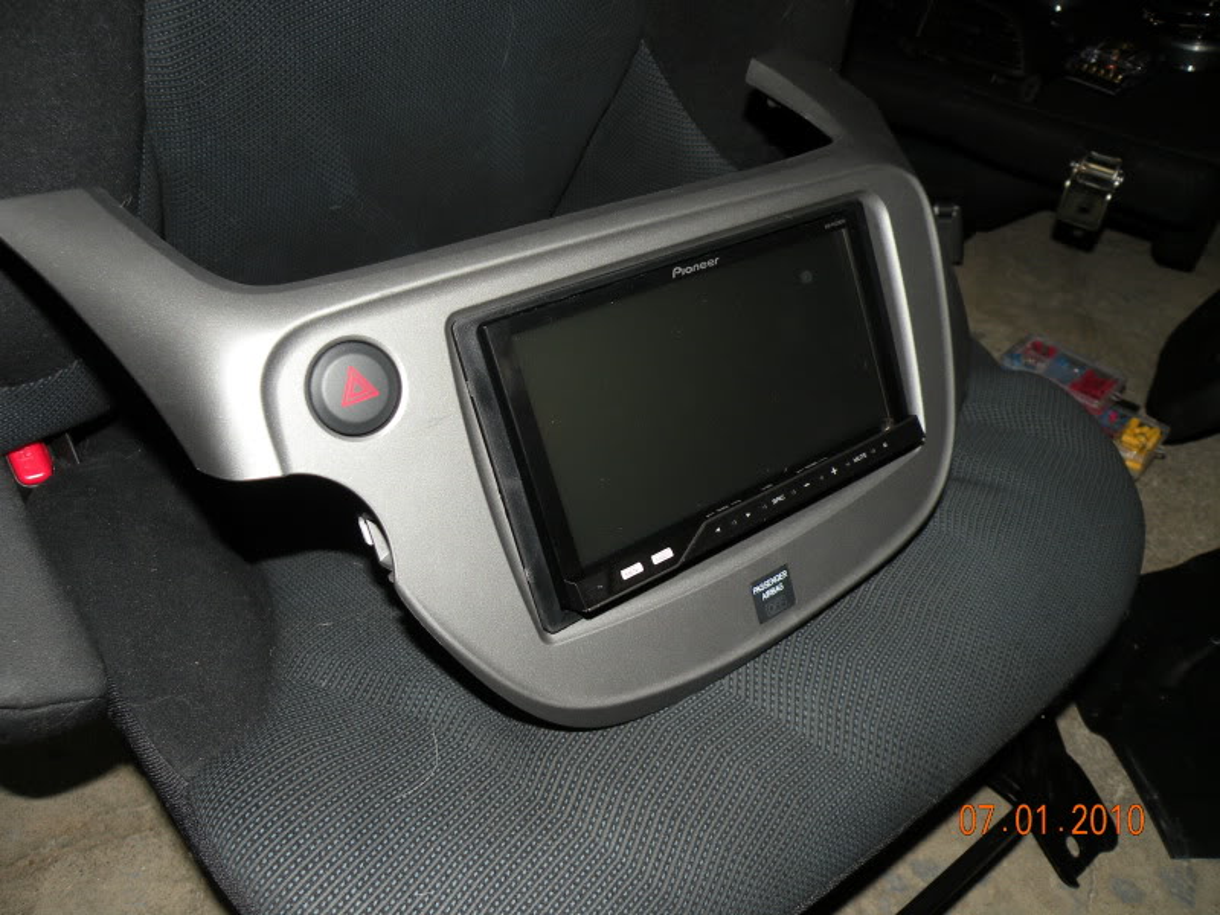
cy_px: 458
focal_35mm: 27
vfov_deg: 51.4
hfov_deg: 65.3
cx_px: 610
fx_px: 952
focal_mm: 4.7
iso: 64
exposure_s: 1/60
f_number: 2.8
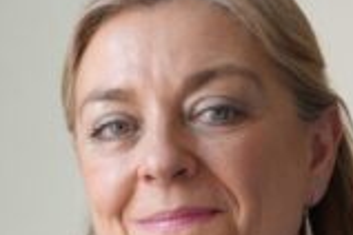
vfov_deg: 5.0
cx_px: 511
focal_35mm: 270
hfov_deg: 7.5
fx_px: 2647
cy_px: 426
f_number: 4
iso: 800
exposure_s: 1/160
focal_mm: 56
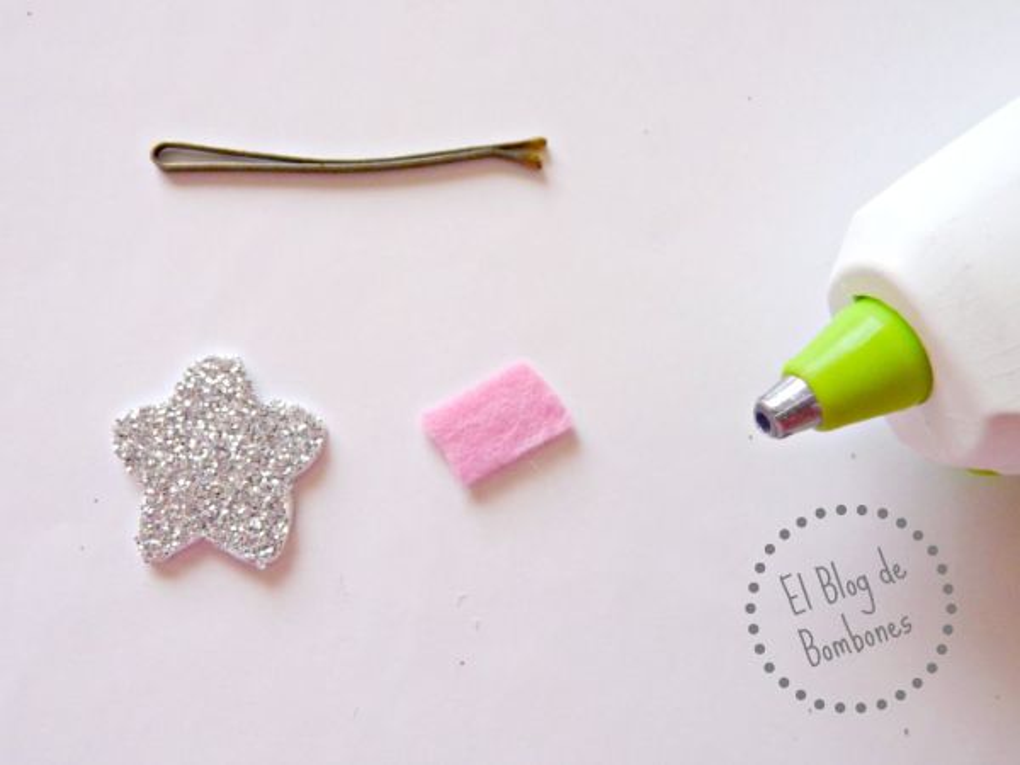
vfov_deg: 51.4
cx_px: 510
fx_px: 796
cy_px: 382
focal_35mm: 27
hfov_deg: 65.3
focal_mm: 4.8
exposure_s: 1/30
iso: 200
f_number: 2.8
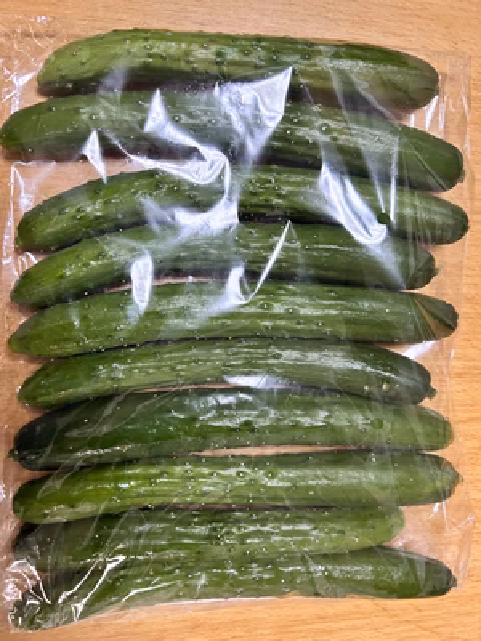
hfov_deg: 53.1
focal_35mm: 26
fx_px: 482
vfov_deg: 67.3
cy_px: 320
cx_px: 240
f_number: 1.5
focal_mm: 5.7
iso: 320
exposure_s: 1/60
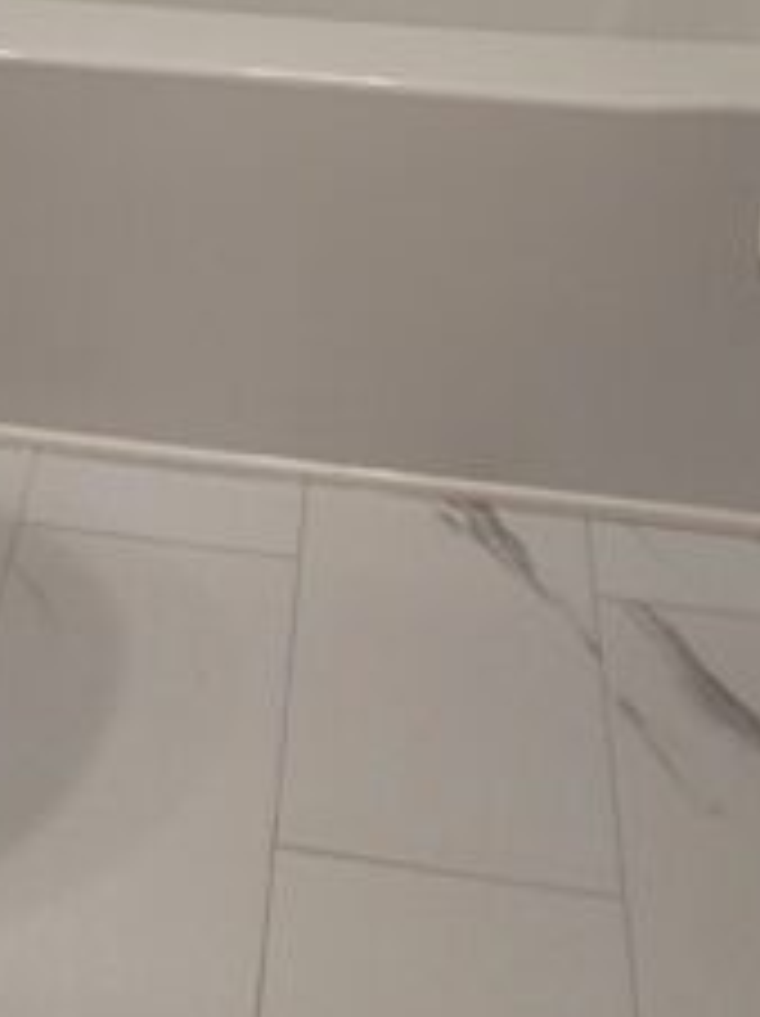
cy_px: -1094
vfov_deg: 18.4
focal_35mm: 59
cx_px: 225
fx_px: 1730
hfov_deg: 24.6
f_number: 2.2
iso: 160
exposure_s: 1/60
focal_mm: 1.74
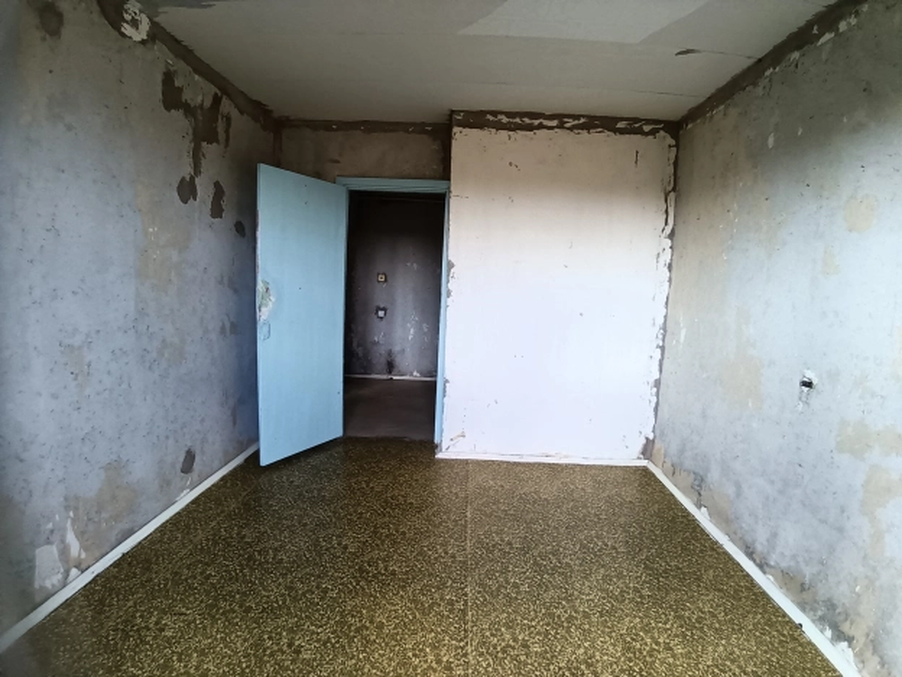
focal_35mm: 17
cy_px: 338
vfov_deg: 74.7
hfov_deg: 91.0
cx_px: 451
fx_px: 443
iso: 304
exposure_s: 1/50
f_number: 2.2
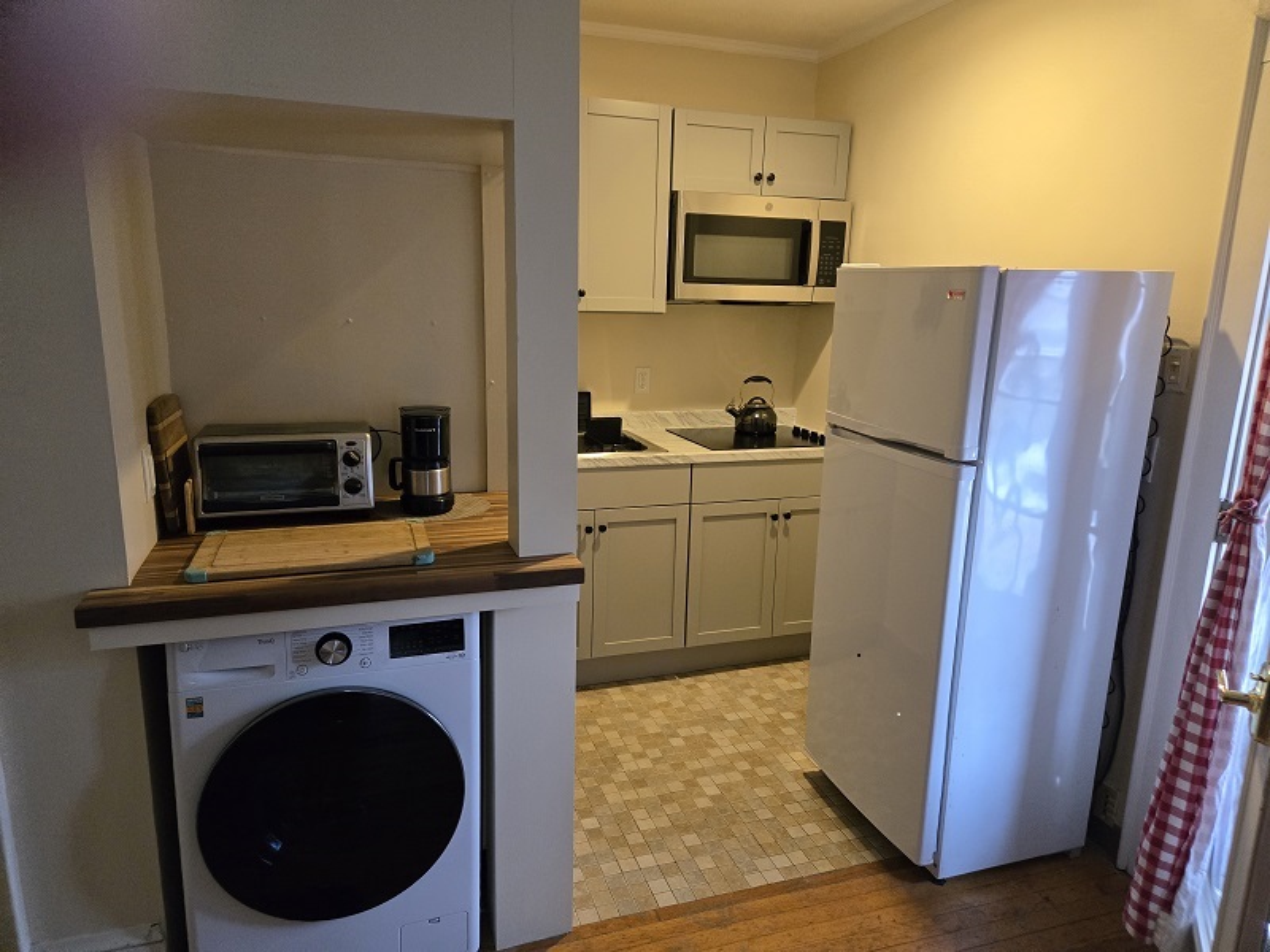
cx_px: 635
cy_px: 476
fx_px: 844
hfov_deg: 73.9
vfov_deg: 58.9
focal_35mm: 23
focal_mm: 5.4
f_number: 1.8
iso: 640
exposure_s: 1/120
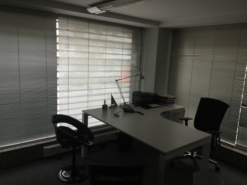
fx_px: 207
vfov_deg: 48.2
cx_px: 124
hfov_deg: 61.7
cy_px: 92
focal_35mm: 29
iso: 64
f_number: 2.2
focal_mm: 4.15
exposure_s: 1/17
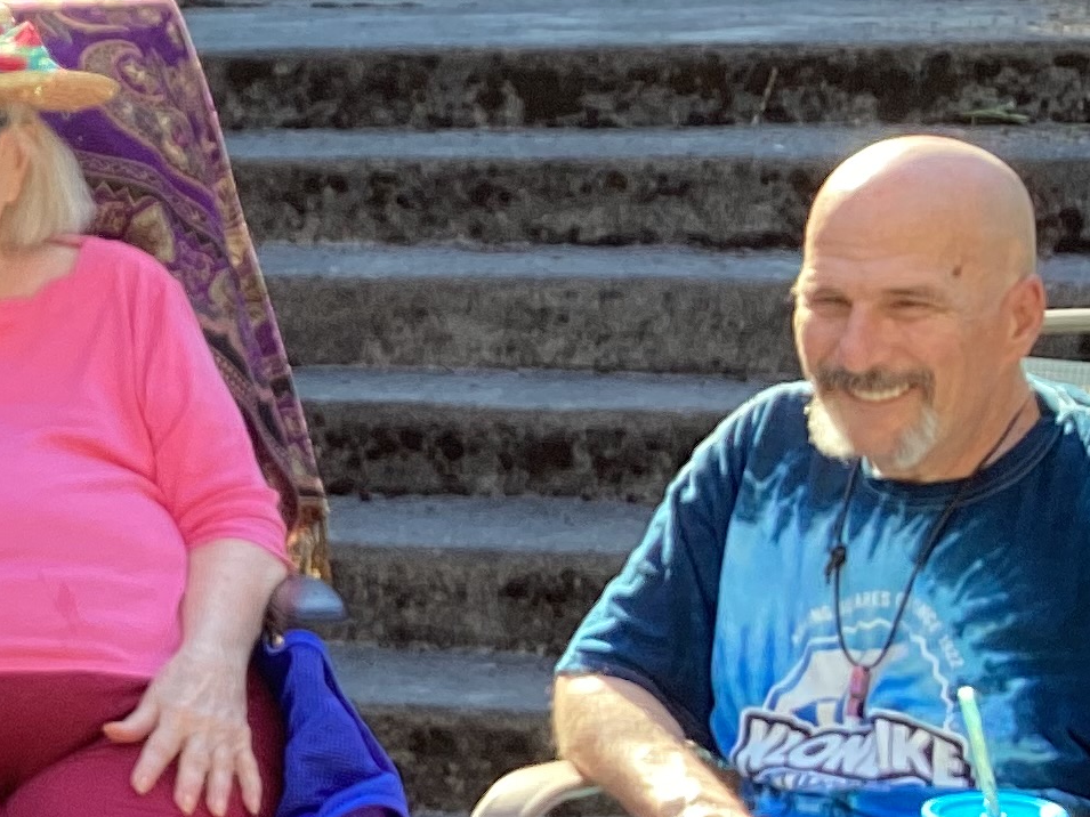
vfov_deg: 14.0
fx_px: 3337
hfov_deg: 17.1
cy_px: 374
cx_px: -461
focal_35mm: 106
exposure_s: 1/100
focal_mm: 3.3
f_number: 2.4
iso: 25
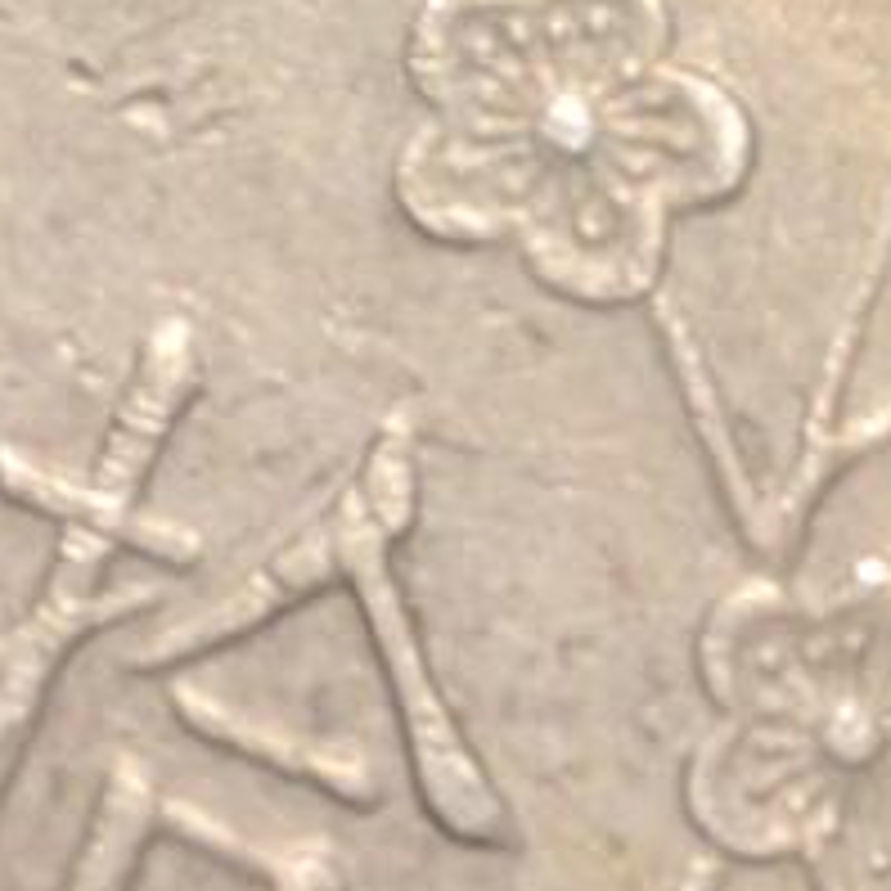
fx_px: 10513
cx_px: -1071
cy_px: -500
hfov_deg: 4.8
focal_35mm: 361
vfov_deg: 4.8
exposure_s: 1/100
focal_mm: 5.75
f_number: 2
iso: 50
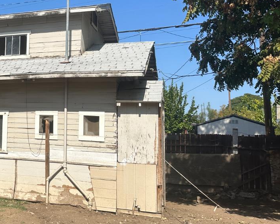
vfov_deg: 30.1
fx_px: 414
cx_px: -15
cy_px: 86
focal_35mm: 50
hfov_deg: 33.4
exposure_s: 1/6211
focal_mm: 6.86
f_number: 1.78
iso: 80
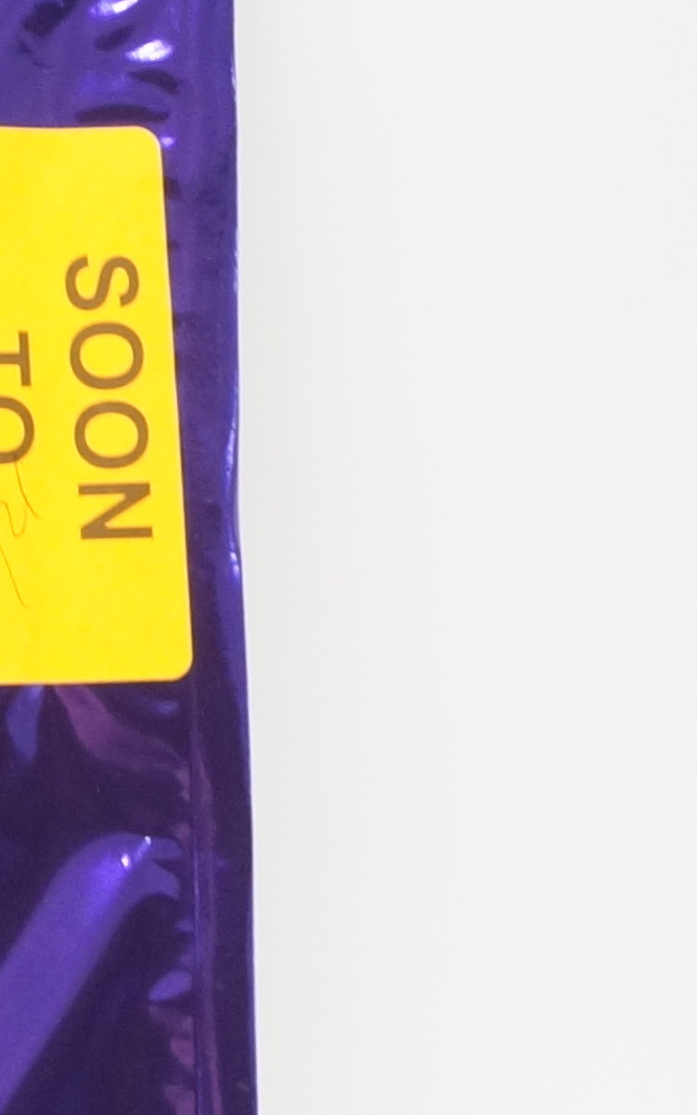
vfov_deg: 16.4
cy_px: 501
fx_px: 3857
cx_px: -739
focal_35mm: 127
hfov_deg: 9.6
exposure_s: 1/20
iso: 800
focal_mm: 18
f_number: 10
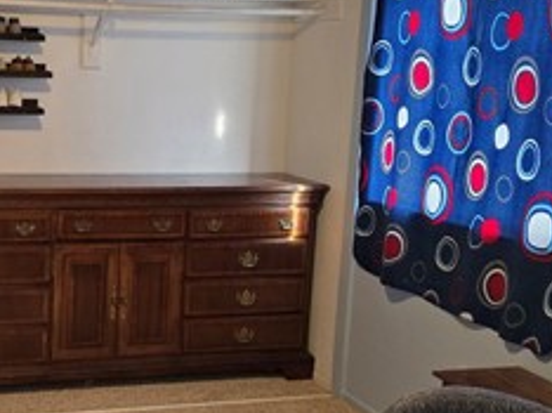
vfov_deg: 23.2
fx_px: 1004
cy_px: 229
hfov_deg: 30.0
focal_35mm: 63
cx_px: 109
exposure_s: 1/120
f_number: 1.7
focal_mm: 6.3
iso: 400
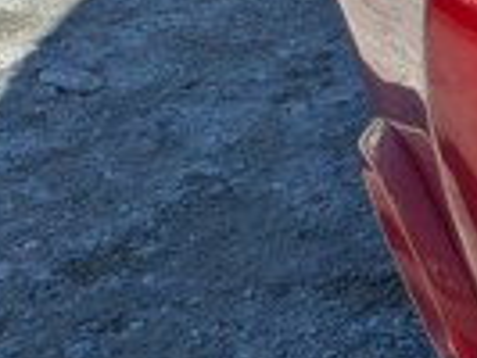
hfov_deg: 10.0
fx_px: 2069
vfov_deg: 9.5
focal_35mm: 150
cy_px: 591
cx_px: 1408
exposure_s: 1/2732
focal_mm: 5.43
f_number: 1.89
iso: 47
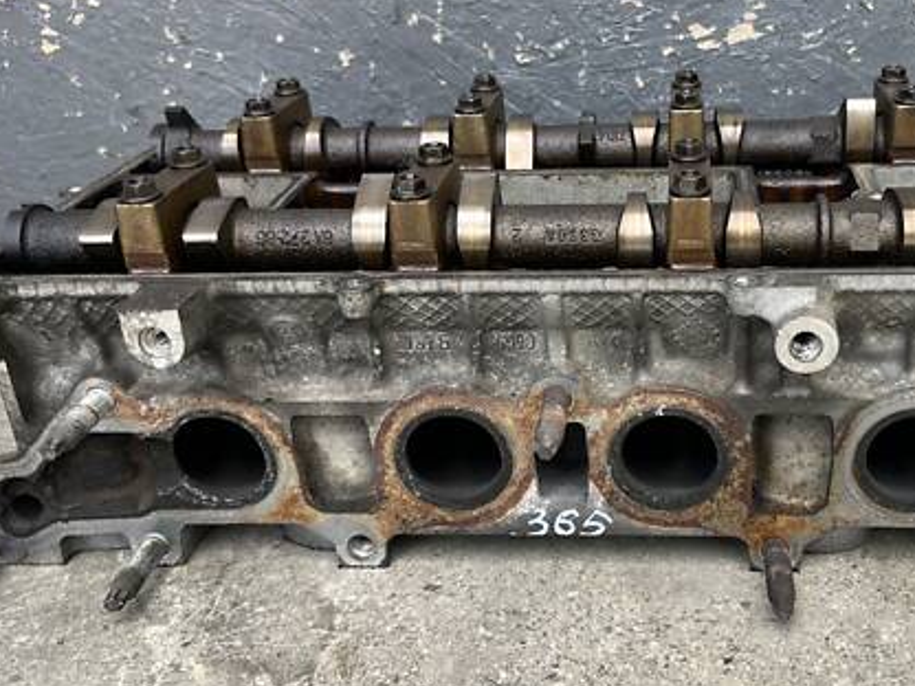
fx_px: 1057
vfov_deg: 36.0
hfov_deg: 46.0
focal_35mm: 40
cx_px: 614
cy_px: 328
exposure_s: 1/358
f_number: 1.6
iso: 50
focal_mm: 5.1
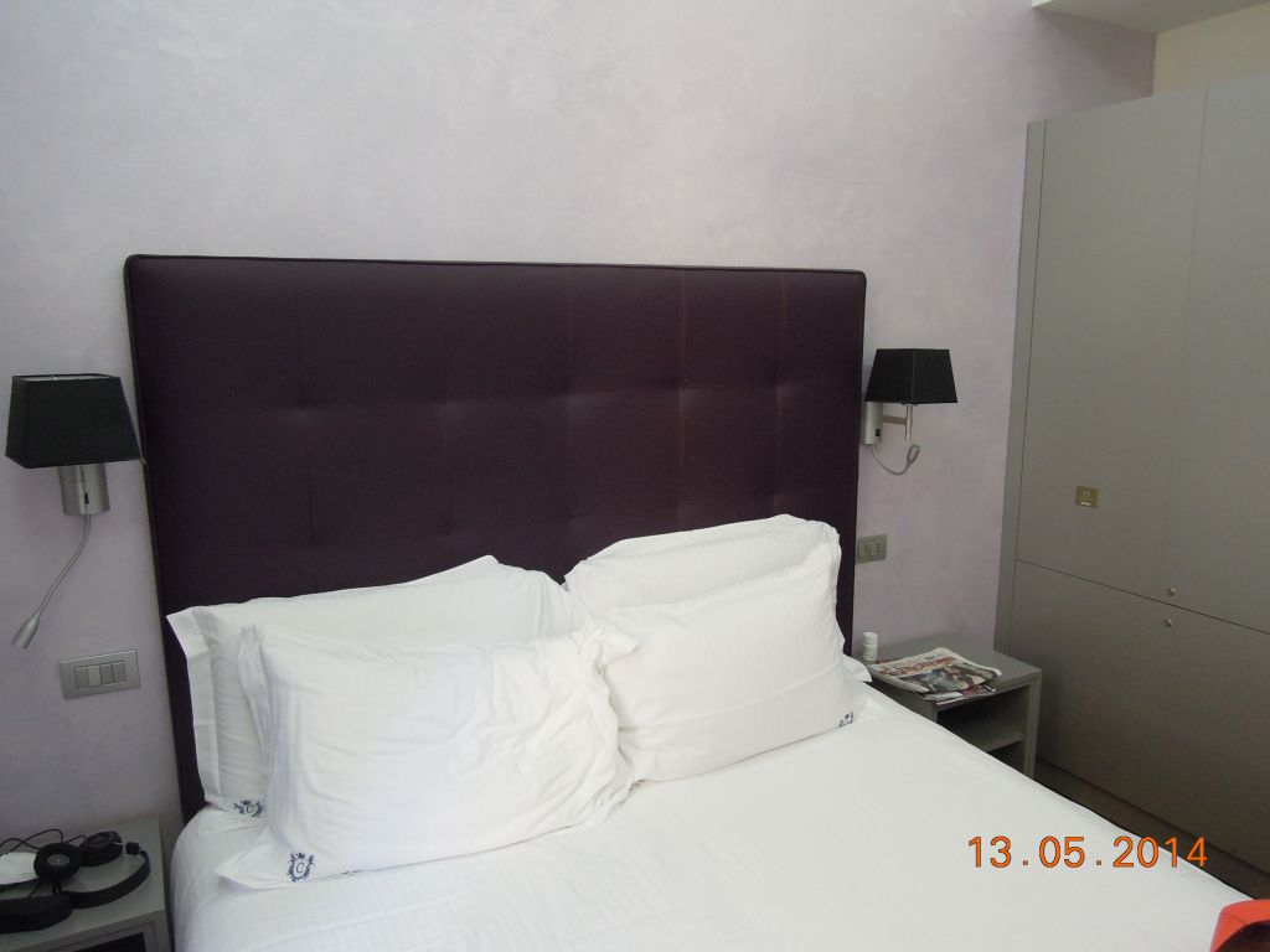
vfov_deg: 56.8
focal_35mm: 24
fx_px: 881
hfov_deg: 71.6
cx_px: 635
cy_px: 476
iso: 320
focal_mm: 4.3
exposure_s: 1/30
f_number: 2.8
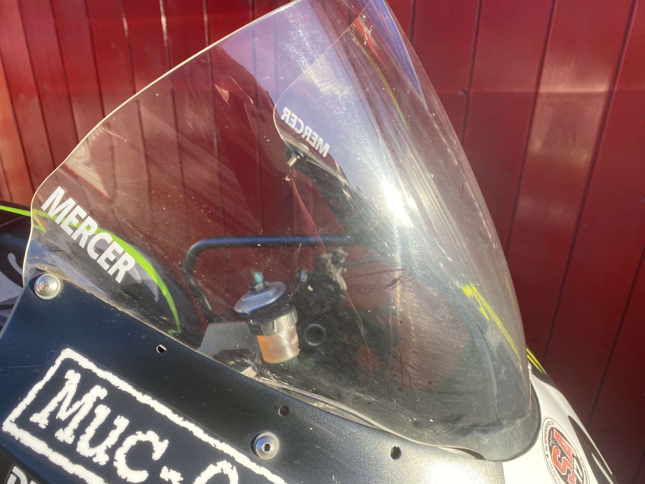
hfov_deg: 67.3
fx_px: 484
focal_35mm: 26
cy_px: 242
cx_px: 322
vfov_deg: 53.1
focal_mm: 4.25
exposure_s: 1/418
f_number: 1.8
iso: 32
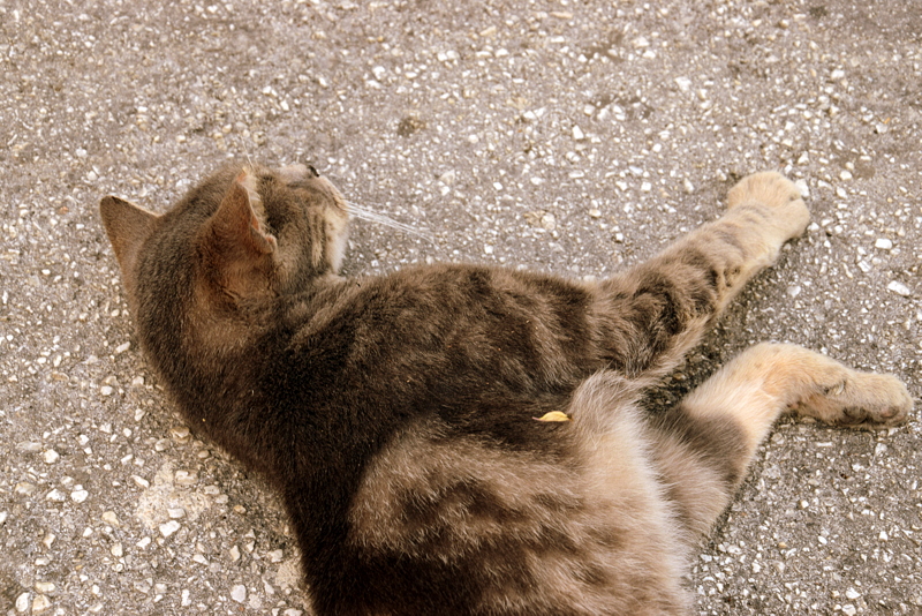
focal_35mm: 87
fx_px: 2229
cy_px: 308
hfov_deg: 23.4
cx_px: 461
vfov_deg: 15.7
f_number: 9
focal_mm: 58
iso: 400
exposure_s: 1/100
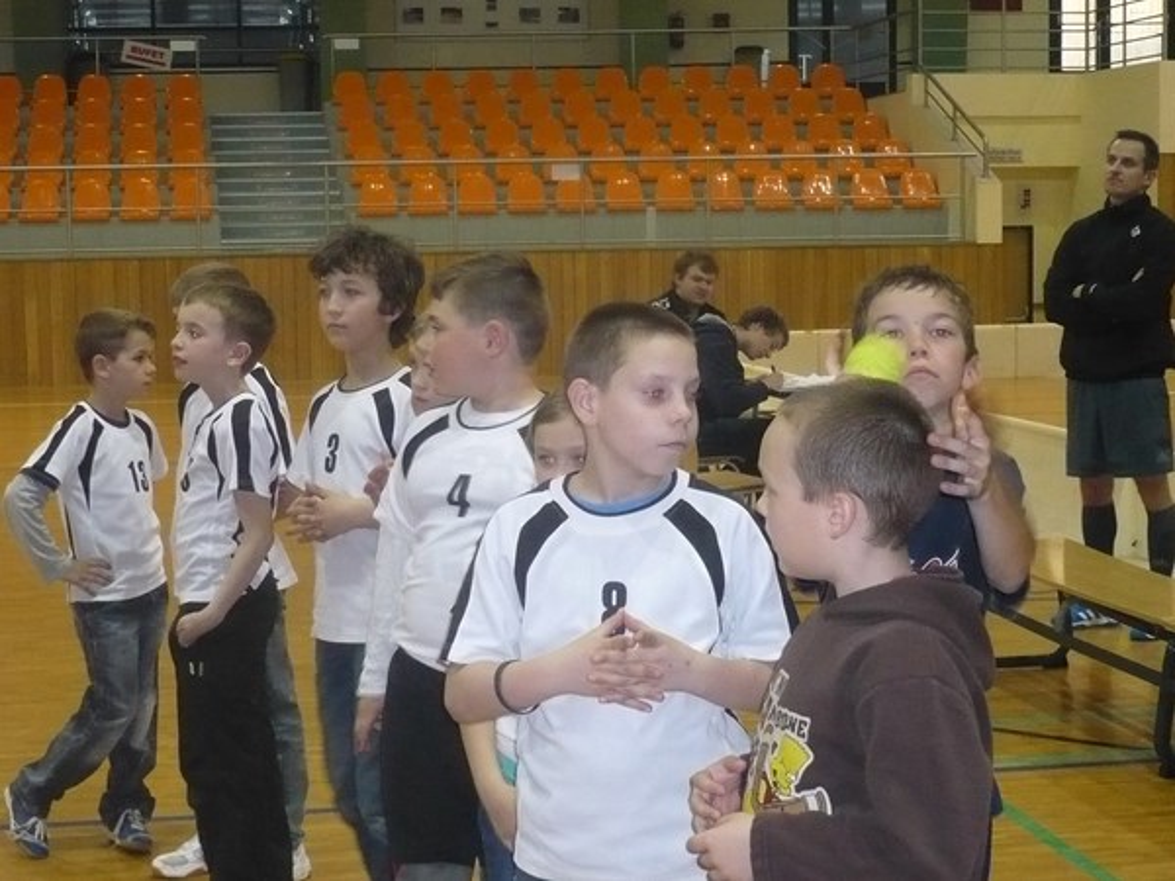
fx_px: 2308
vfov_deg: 21.6
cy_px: 440
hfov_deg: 28.6
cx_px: 588
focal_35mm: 68
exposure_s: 1/30
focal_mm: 8.3
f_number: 3.4
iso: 400
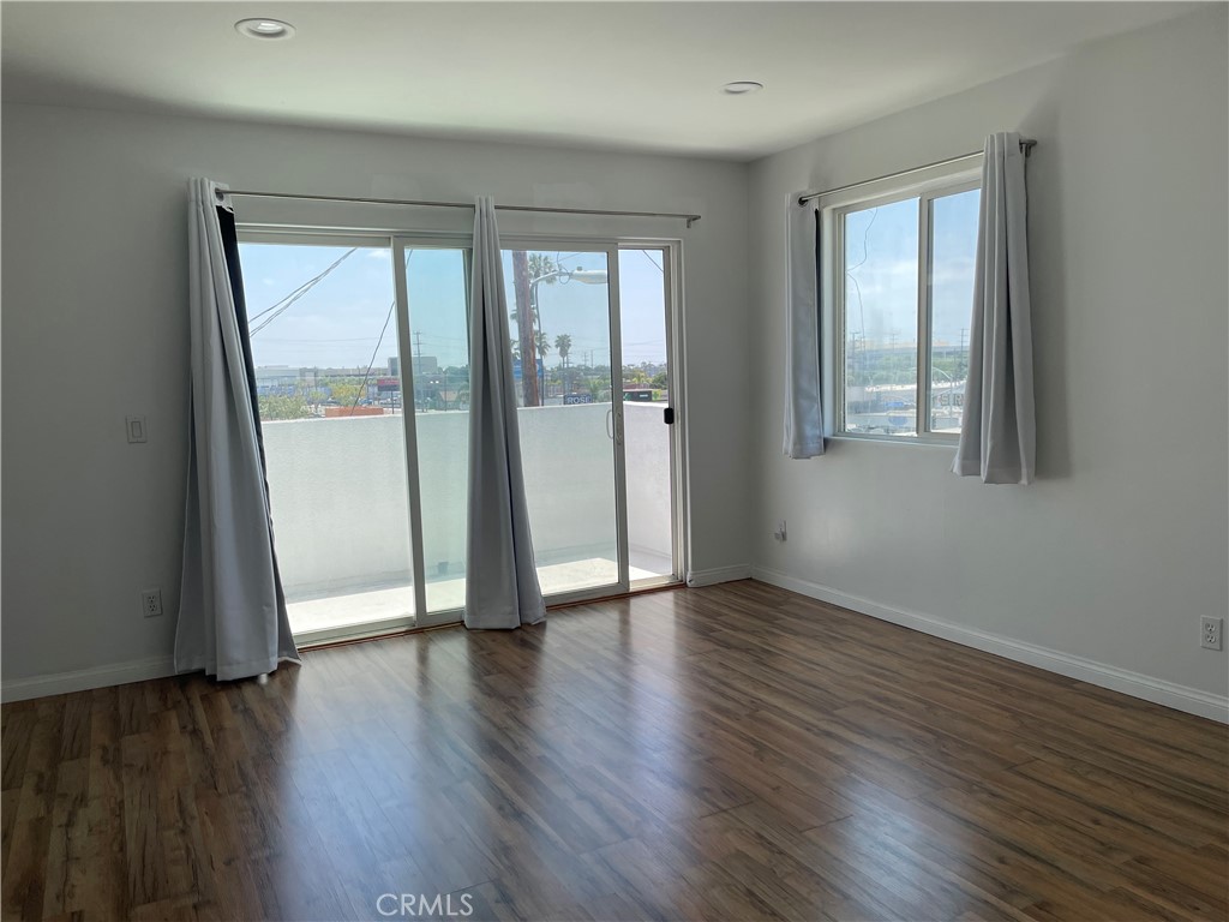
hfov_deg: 67.3
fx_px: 923
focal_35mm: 26
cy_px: 461
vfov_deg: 53.1
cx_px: 614
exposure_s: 1/1247
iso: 32
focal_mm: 4.2
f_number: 1.6
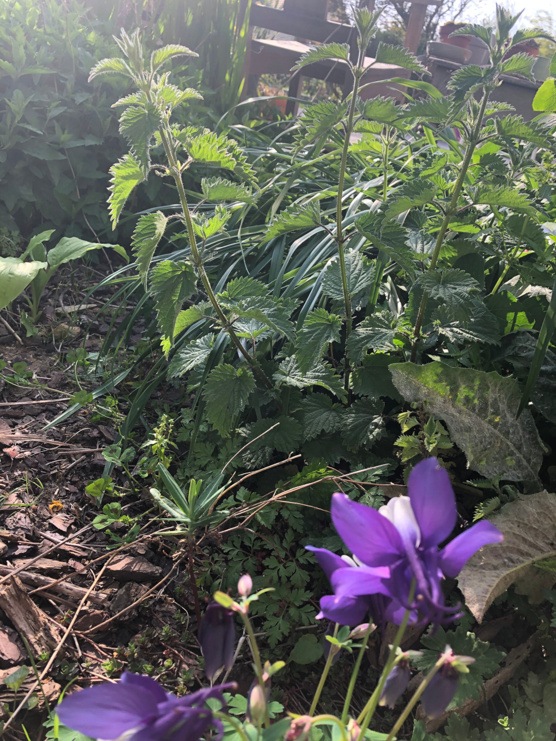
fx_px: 600
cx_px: 278
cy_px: 370
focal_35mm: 28
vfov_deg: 63.4
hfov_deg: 49.8
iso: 20
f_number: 1.8
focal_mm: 3.99
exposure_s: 1/304
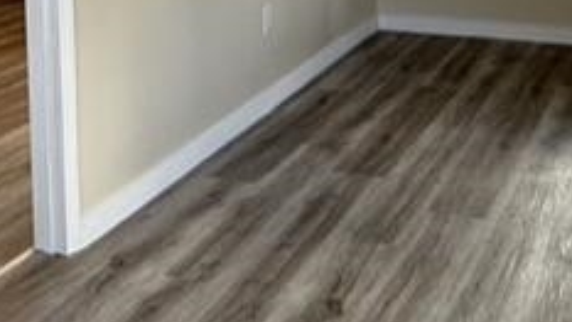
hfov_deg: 31.4
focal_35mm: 67
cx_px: 300
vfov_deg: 16.8
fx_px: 1016
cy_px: -109
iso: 200
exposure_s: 1/99
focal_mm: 2.22
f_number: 2.2
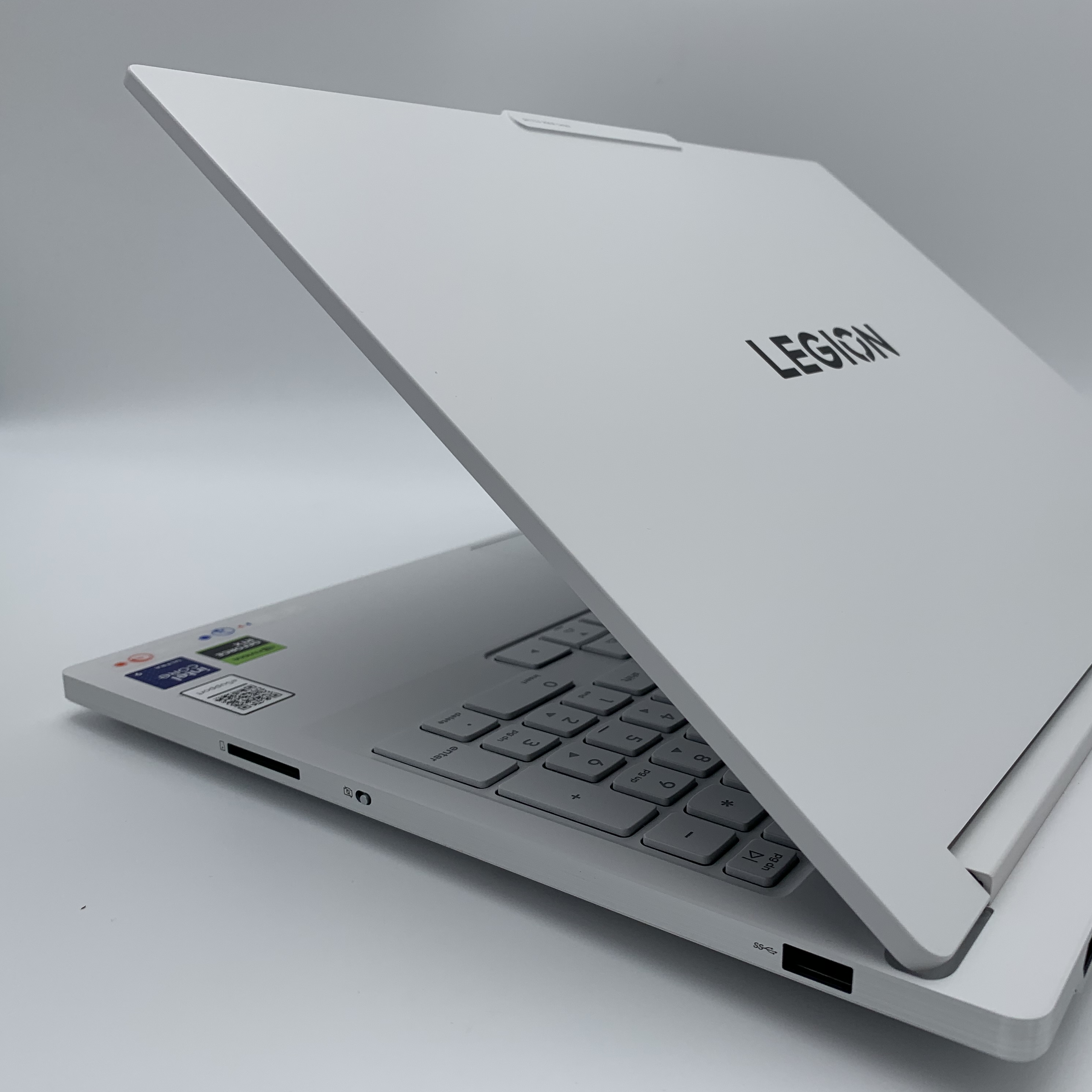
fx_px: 1106
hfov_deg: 52.3
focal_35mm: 31
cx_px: 626
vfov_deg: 52.5
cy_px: 543
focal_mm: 4.25
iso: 25
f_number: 1.8
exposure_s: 1/829
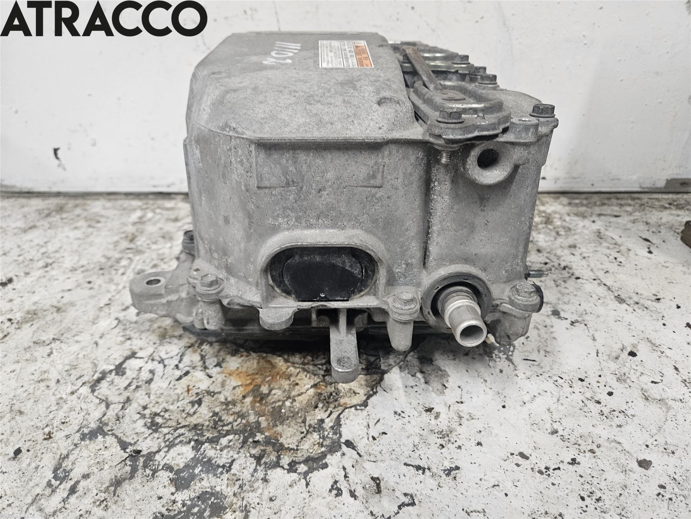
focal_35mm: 23
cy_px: 260
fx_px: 459
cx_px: 346
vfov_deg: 58.9
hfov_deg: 73.9
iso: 400
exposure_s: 1/100
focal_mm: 5.4
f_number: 1.8
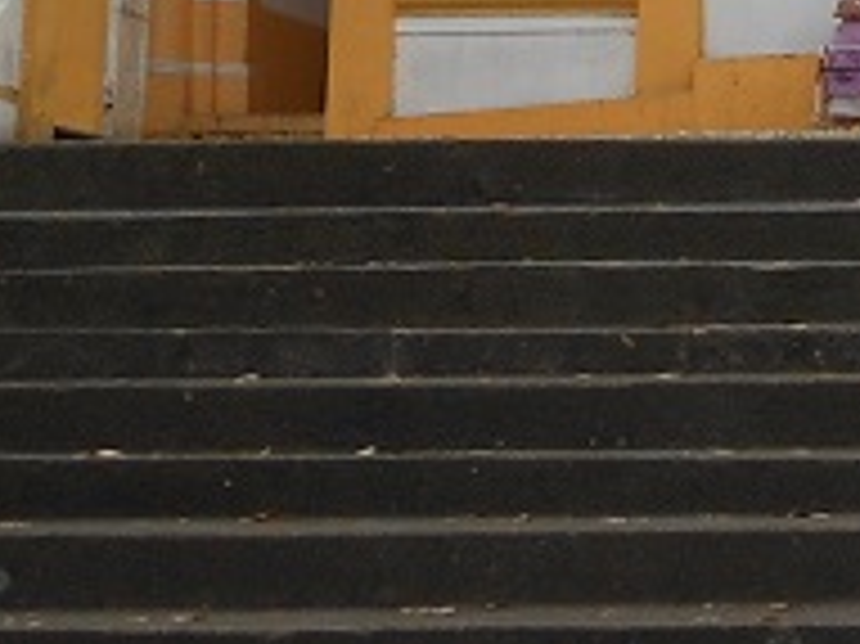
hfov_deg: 8.1
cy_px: -585
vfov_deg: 6.3
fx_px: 5735
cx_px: 1797
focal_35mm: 231
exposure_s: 1/400
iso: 80
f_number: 3.8
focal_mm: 7.7
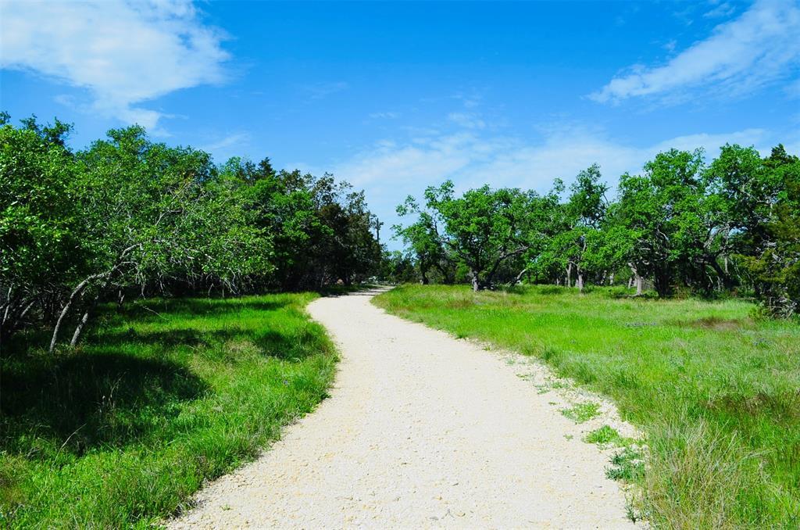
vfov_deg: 47.7
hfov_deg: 67.5
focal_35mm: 27
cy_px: 265
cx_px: 400
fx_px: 599
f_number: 11
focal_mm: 18
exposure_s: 1/125
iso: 100
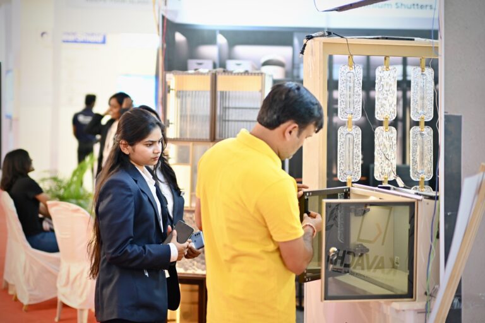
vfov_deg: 18.2
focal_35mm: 75
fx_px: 1010
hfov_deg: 27.0
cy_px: 162
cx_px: 242
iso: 320
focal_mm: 50
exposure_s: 1/100
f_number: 1.4
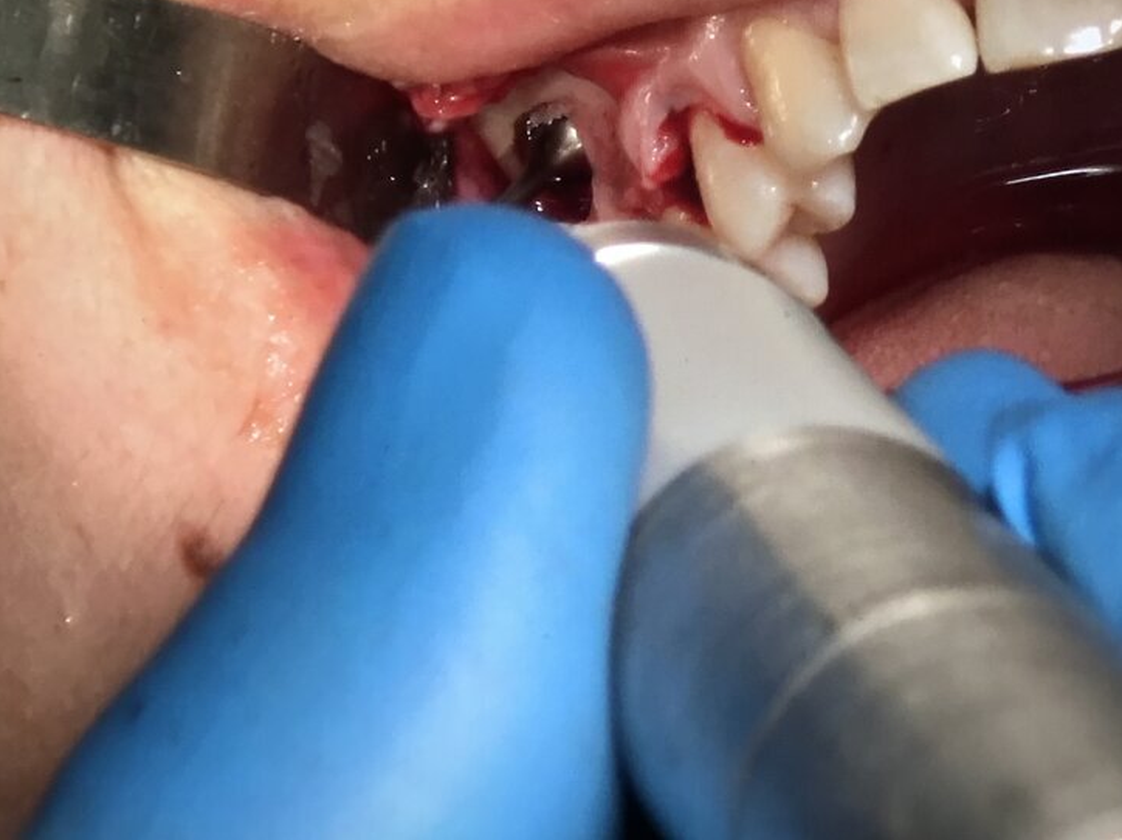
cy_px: 316
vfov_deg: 40.4
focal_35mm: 35
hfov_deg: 52.7
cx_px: 573
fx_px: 1134
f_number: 1.8
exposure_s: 1/17
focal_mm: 3.99
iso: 40
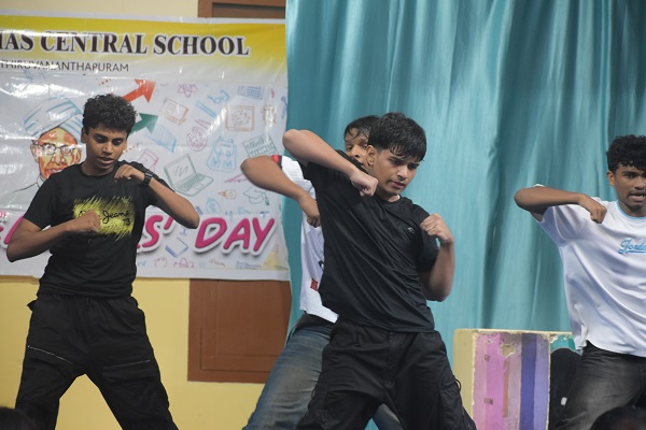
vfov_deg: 6.8
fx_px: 3633
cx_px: 323
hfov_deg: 10.2
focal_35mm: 202
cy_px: 215
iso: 2000
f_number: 5.6
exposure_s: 1/250
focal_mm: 135
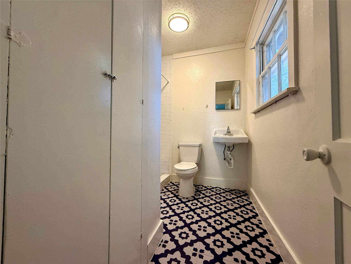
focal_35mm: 14
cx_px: 176
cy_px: 132
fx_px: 142
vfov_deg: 85.7
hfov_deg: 102.1
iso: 250
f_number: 2.2
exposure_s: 1/120
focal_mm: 2.22
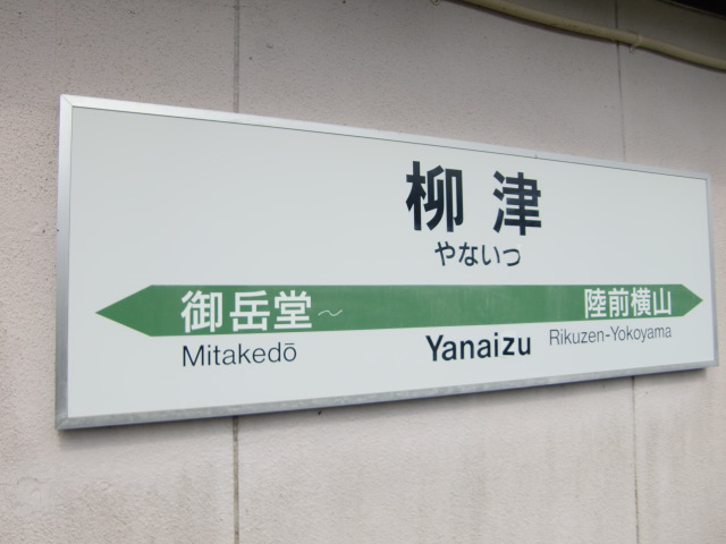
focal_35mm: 28
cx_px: 363
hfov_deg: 63.4
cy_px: 272
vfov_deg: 49.7
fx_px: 587
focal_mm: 4.9
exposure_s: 1/160
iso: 64
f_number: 7
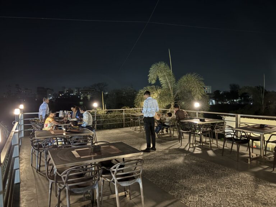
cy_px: 104
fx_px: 207
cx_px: 138
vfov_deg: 53.1
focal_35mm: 26
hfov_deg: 67.3
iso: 1000
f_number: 1.6
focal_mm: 5.96
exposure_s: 1/17
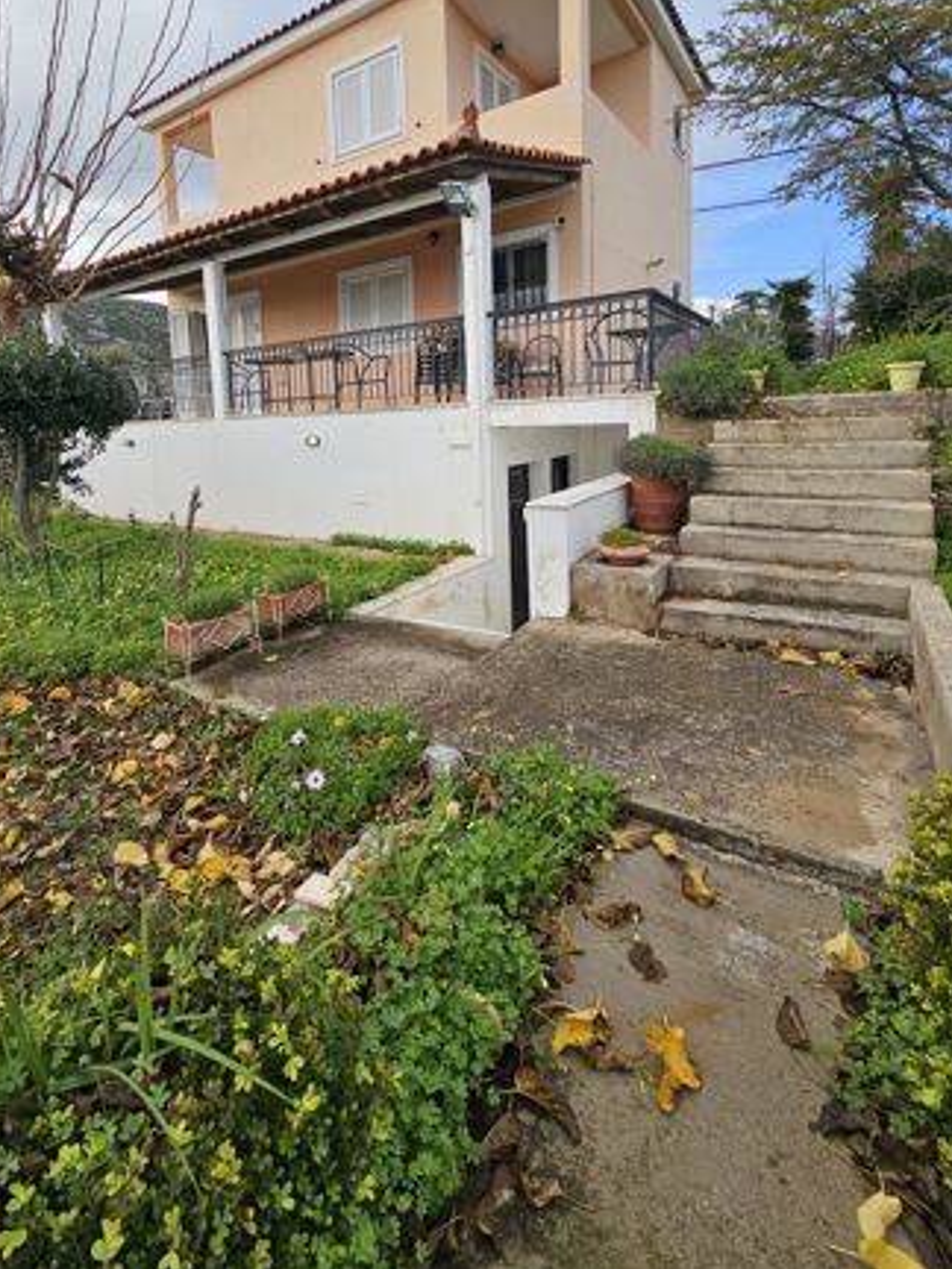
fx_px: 587
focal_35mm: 16
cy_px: 494
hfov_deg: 77.3
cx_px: 386
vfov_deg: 93.0
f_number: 2.2
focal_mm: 2.2
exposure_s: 1/1513
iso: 50
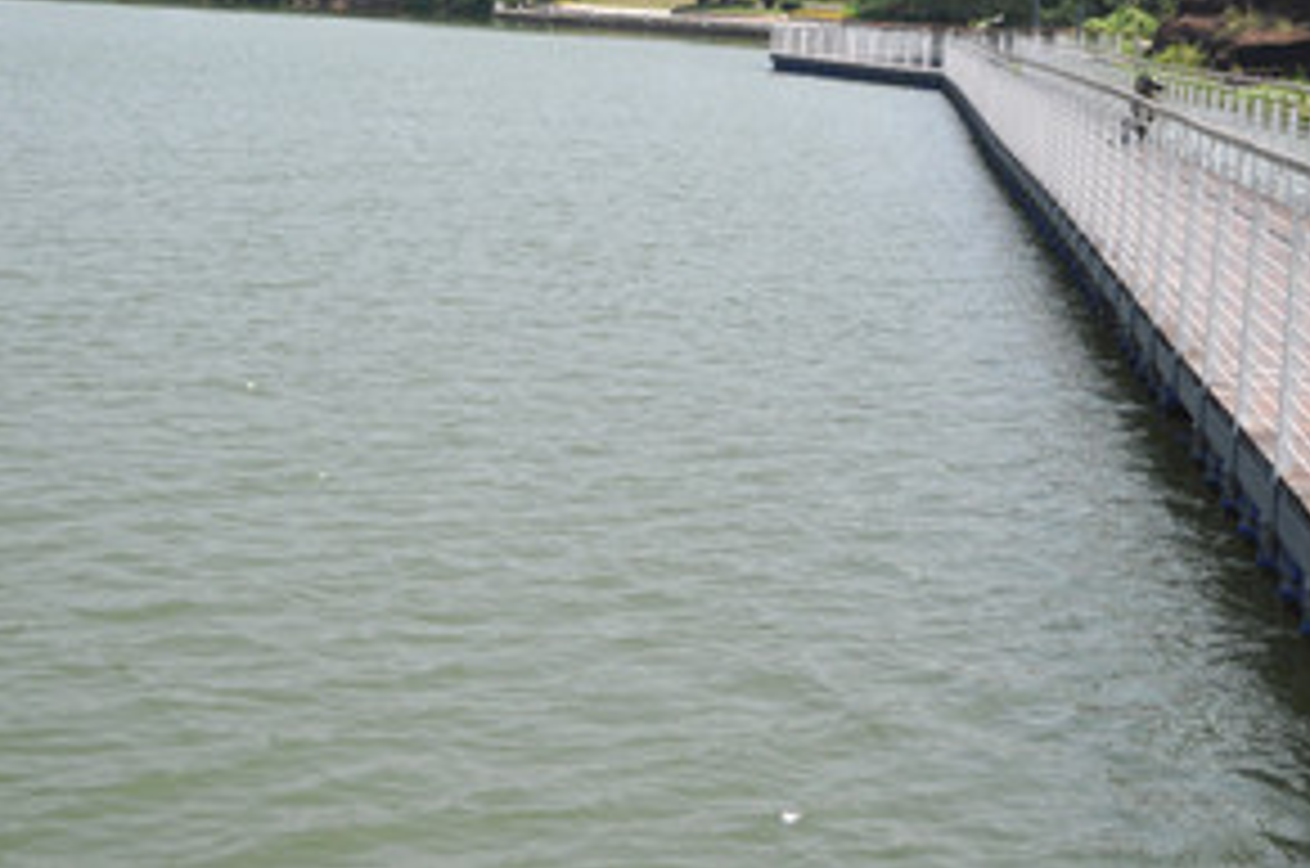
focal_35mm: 67
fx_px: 2434
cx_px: 1049
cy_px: 126
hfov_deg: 29.4
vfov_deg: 19.9
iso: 320
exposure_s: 1/2000
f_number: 4.5
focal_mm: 26
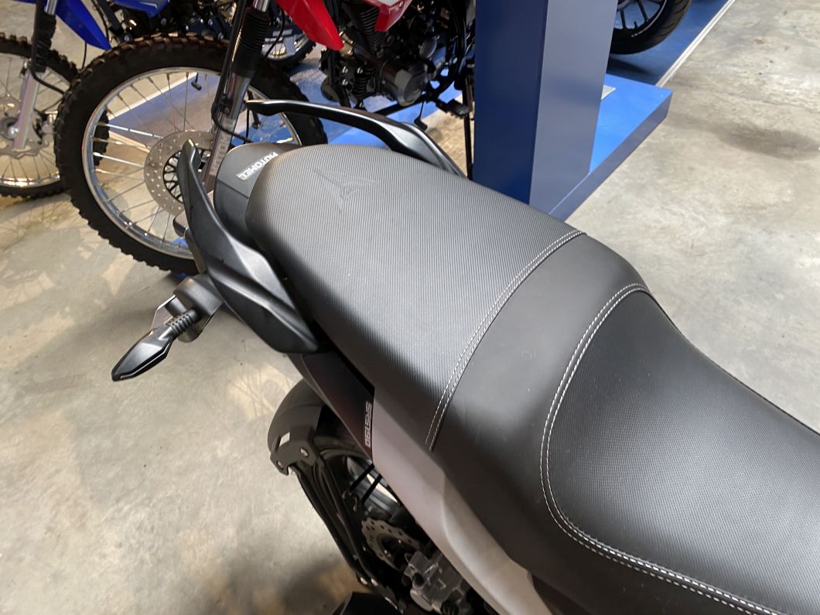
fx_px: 616
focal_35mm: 26
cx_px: 410
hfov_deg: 67.3
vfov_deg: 53.1
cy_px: 308
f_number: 1.8
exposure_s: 1/50
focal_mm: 4.25
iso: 64
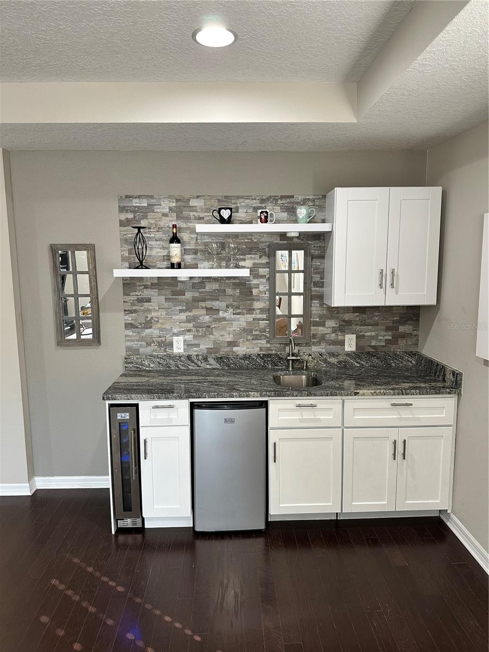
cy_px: 326
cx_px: 244
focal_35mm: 24
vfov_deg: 71.6
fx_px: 452
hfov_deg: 56.8
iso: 200
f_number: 1.78
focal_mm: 6.86
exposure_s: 1/60
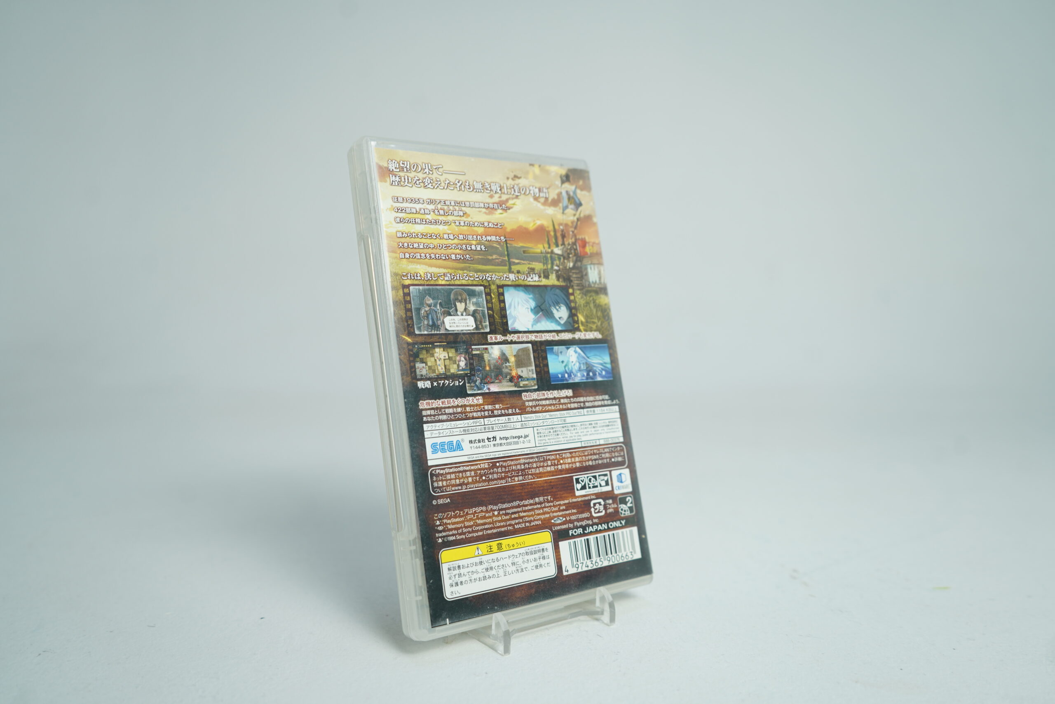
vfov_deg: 46.4
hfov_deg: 65.5
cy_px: 352
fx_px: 821
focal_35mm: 28
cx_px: 528
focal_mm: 28
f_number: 4.5
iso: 160
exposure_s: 1/30
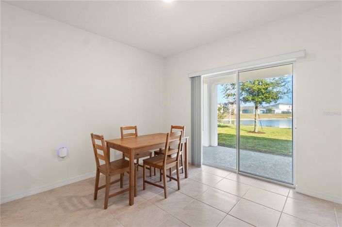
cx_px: 171
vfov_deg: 77.2
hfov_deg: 100.4
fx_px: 142
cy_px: 114
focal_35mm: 15
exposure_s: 1/2.5
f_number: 8
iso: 100
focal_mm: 10
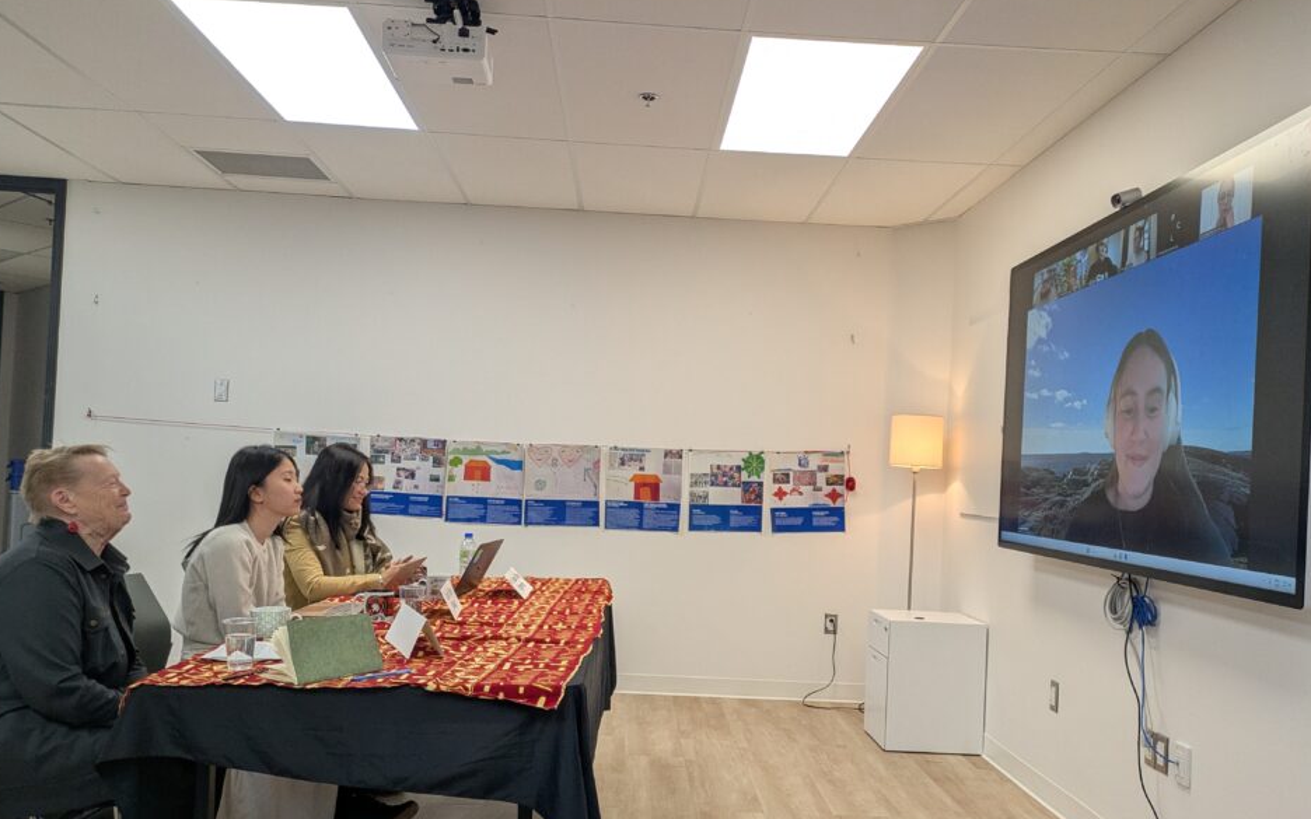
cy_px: 472
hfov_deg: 64.6
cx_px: 674
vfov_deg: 43.0
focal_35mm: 29
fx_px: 1036
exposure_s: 1/120
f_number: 1.89
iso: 92
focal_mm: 5.43
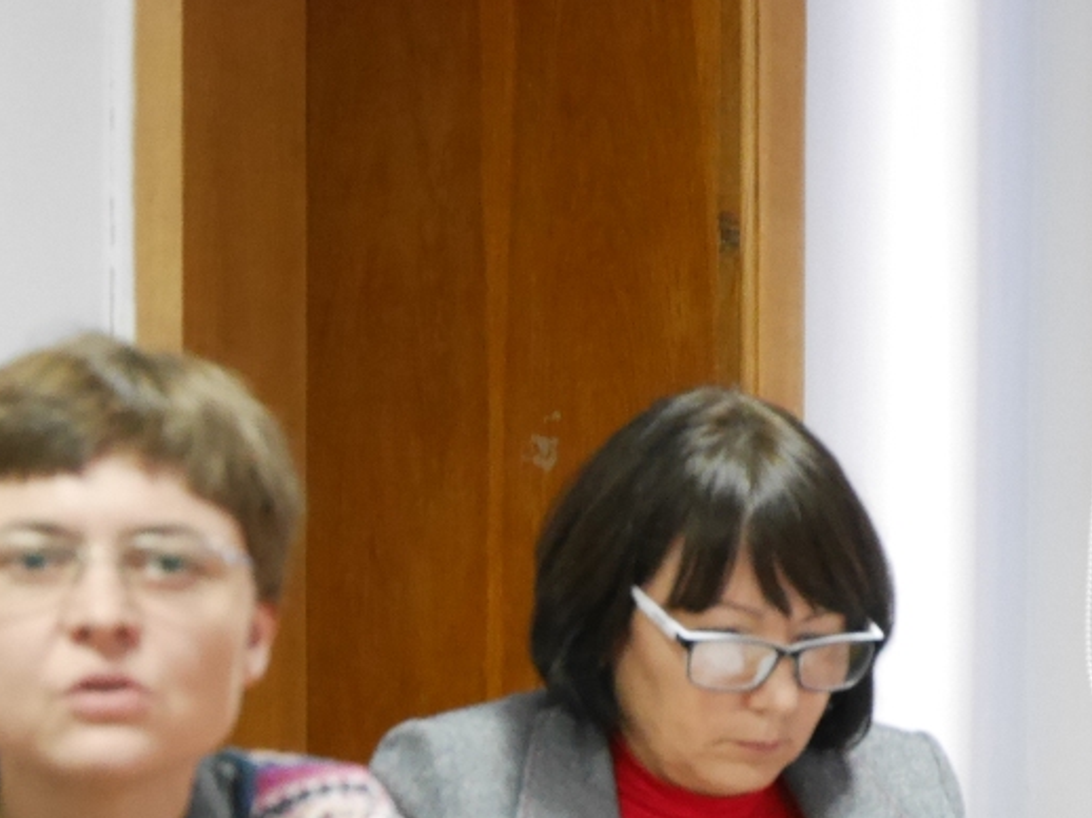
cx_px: 688
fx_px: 8955
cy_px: 875
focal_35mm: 284
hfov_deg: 7.0
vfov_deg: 5.2
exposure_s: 1/20
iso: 3200
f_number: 5.3
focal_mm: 65
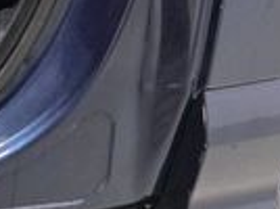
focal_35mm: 110
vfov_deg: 11.4
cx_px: -261
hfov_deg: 15.0
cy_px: -276
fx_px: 888
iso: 500
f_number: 1.7
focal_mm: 6.3
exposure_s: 1/120
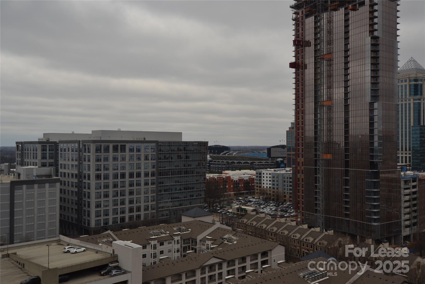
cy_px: 142
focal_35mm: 36
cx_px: 212
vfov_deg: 36.9
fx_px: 425
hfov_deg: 53.1
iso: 100
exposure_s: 1/200
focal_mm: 24
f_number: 9
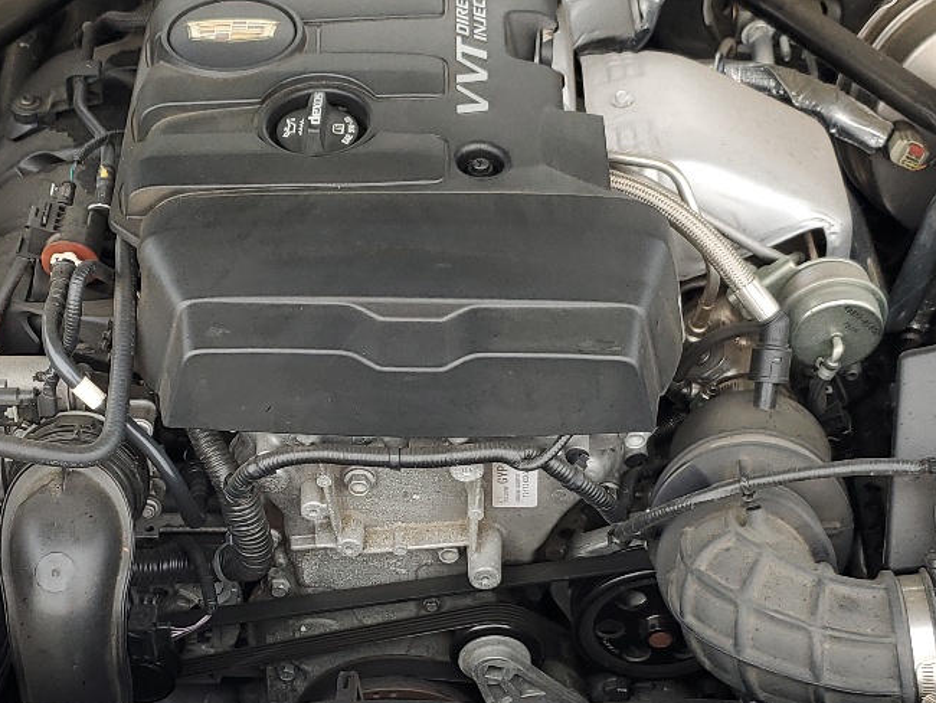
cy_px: 540
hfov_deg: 30.2
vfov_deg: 22.7
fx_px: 1731
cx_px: 384
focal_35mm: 64
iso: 51
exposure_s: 1/120
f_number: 1.5
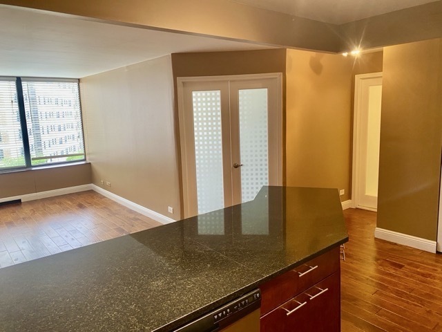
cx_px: 221
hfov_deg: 67.3
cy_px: 166
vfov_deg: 53.1
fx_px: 332
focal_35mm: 26
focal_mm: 4.25
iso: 125
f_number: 1.8
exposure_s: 1/60
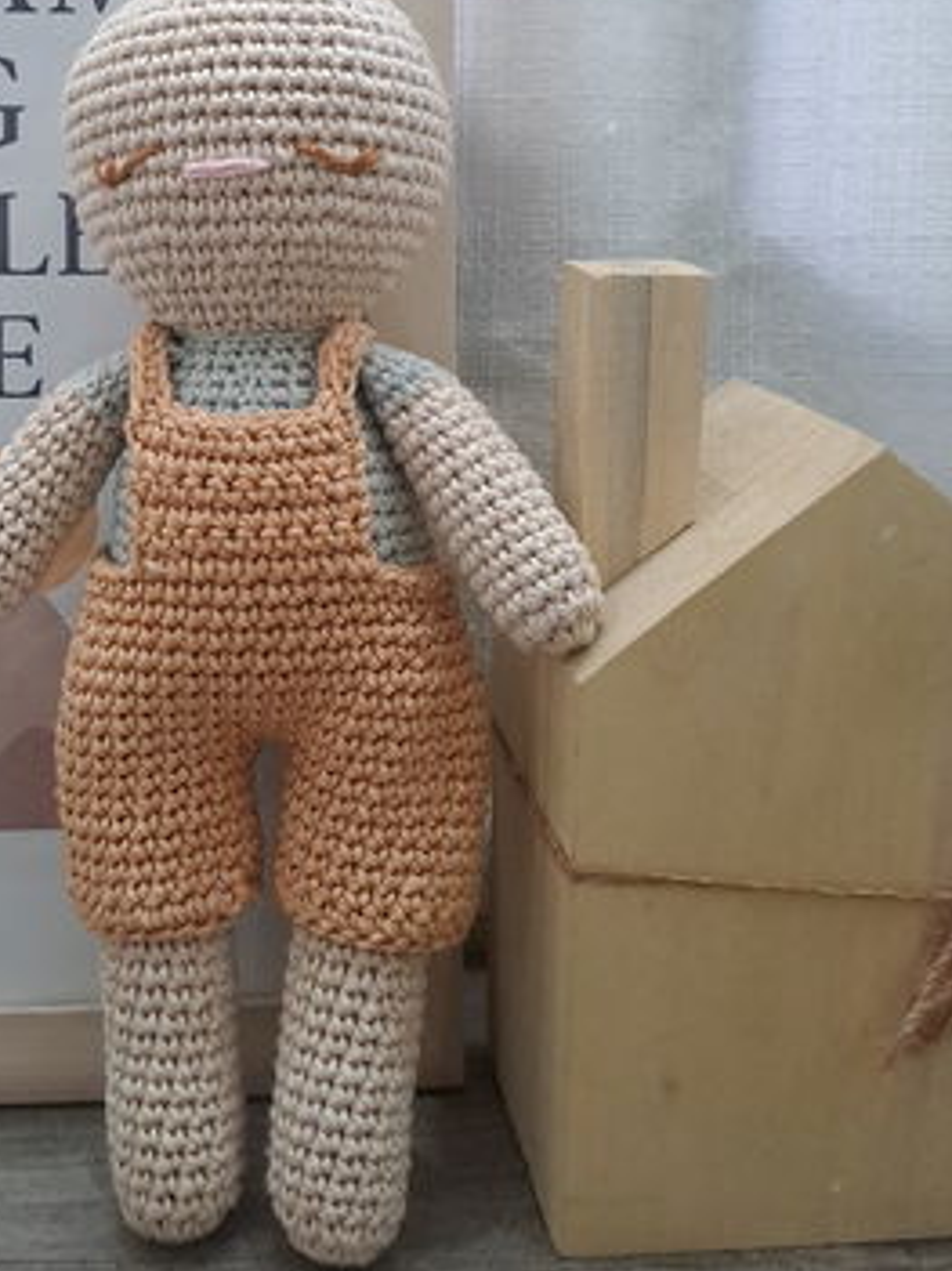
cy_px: 389
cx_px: 290
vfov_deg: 47.9
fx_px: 1394
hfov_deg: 37.1
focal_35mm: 38
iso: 500
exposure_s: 1/30
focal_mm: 4.65
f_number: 1.8
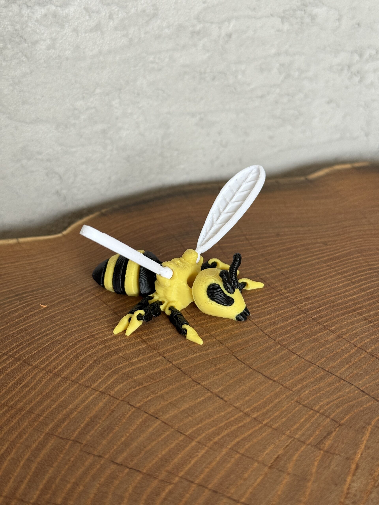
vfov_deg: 39.7
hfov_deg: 30.3
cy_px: 252
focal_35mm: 48
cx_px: 190
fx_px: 701
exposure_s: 1/74
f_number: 1.78
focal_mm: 6.76
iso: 100
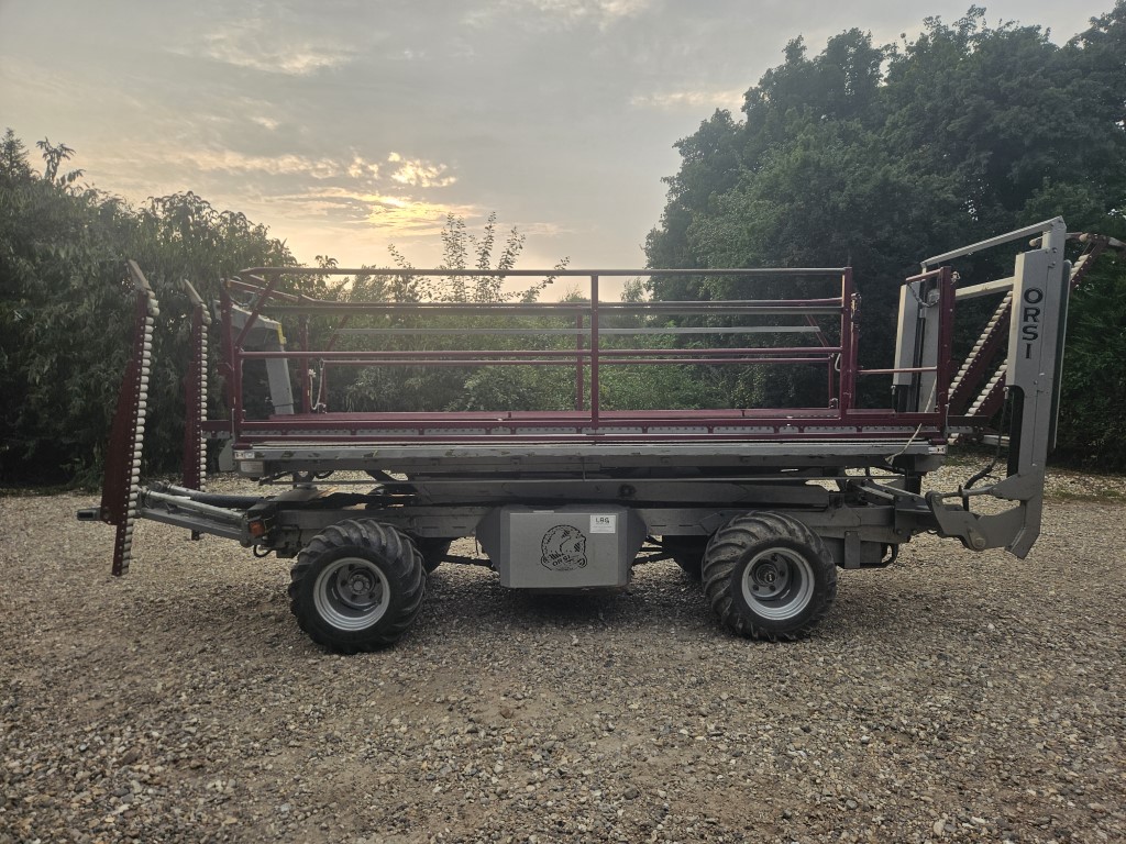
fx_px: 748
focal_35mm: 23
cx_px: 563
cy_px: 422
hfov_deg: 73.9
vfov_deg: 58.9
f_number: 1.8
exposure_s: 1/501
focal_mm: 5.4
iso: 32
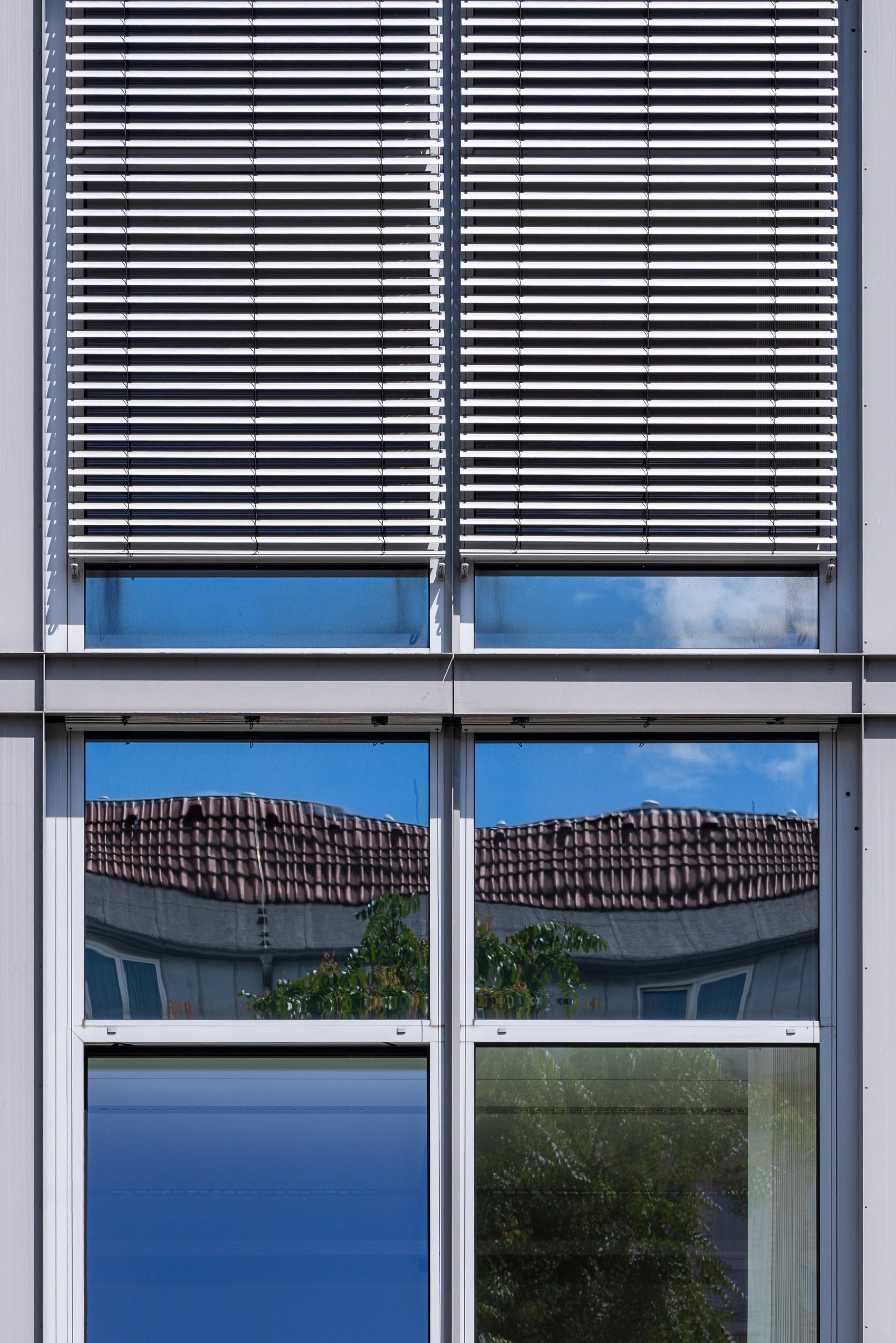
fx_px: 6308
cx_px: 448
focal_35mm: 169
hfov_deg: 8.1
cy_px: 672
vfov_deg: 12.2
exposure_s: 1/640
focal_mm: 113
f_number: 8
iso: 100
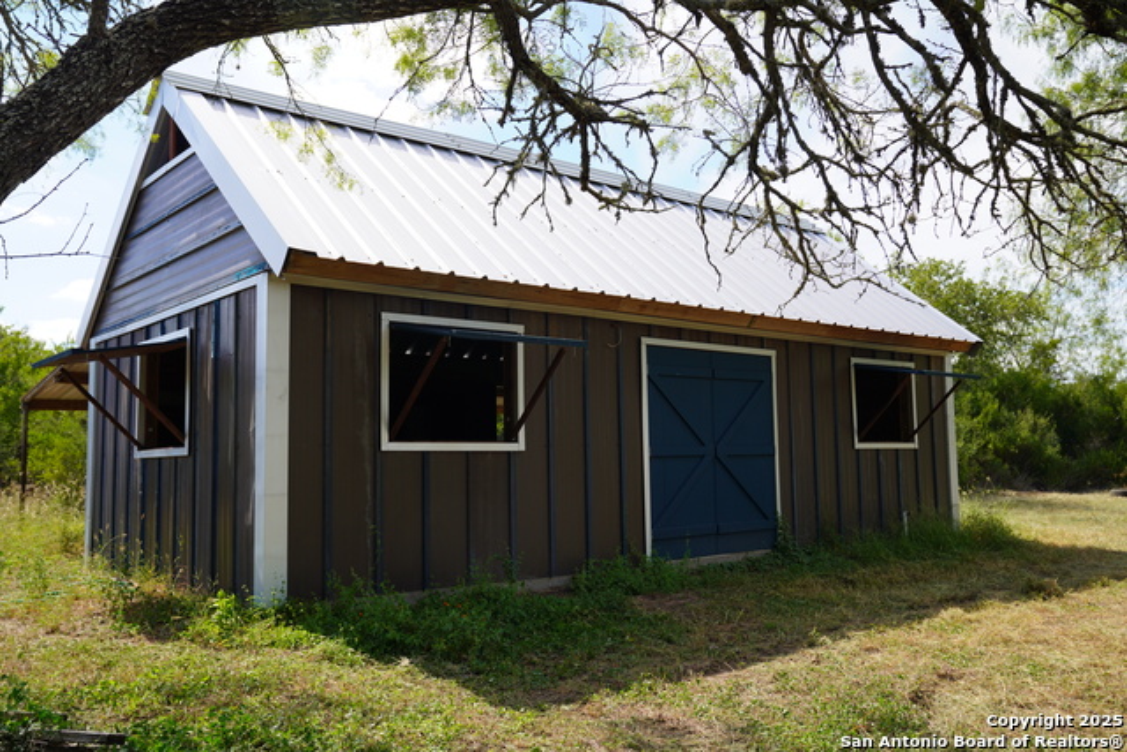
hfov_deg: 58.7
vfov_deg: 41.1
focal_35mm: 32
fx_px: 1002
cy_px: 376
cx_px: 564
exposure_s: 1/320
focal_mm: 32
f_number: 5
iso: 100
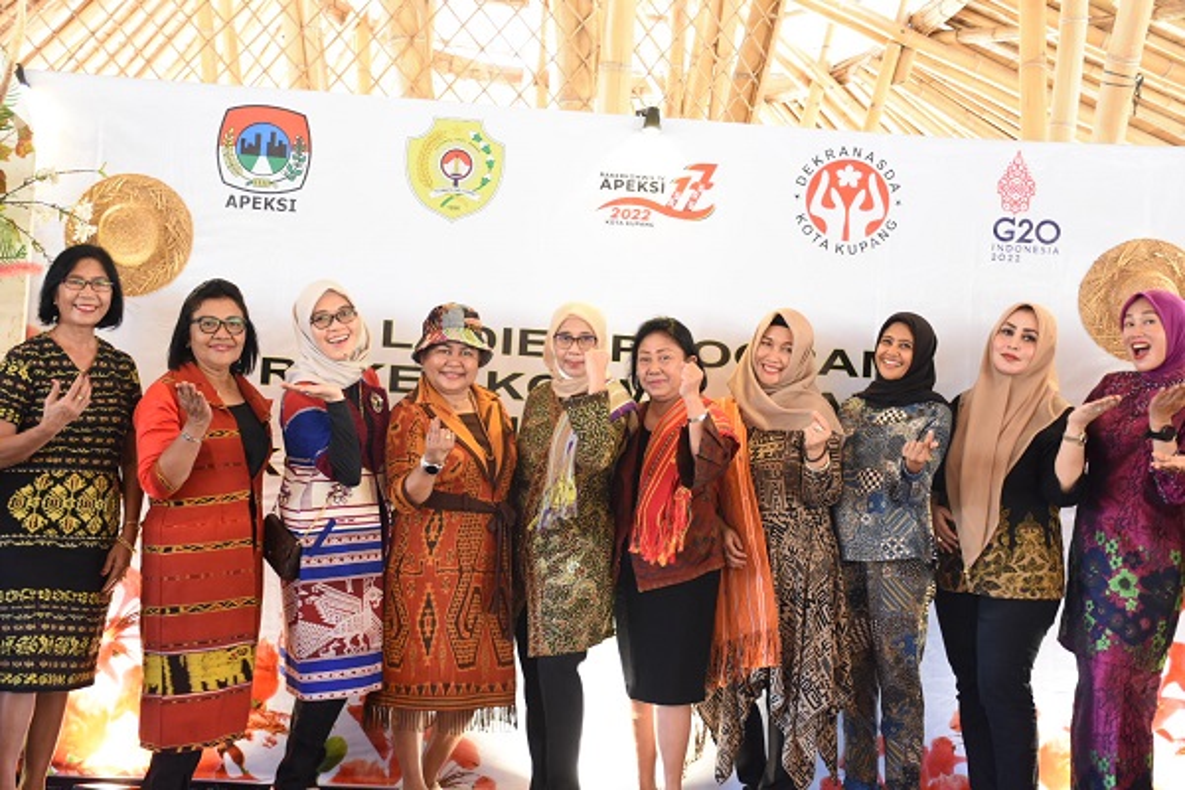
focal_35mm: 52
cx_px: 592
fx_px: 1728
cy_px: 395
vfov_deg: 25.8
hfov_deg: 37.9
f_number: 4.2
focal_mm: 35
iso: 1000
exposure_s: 1/25
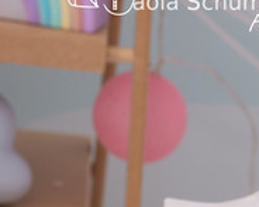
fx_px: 3287
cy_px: -178
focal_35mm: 429
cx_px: -391
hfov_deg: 4.4
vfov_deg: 3.6
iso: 200
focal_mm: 70
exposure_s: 1/100
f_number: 9
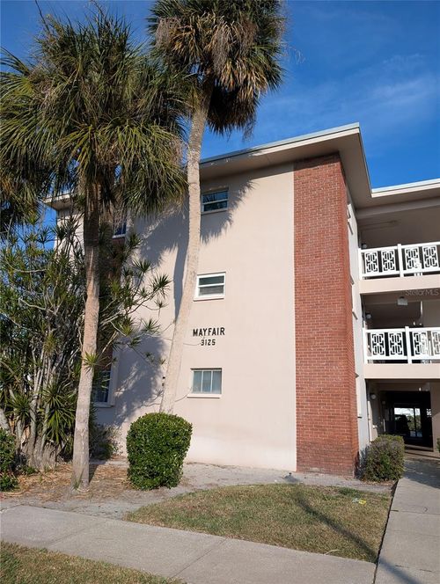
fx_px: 406
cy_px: 292
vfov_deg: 71.5
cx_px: 220
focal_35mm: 24
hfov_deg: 56.9
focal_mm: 6.9
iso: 22
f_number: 1.68
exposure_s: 1/1176
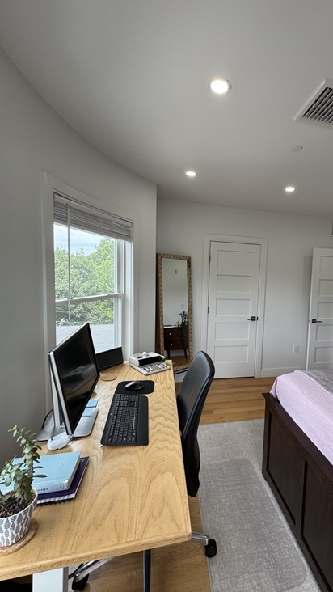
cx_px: 231
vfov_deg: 99.4
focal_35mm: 16
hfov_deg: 64.7
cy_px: 295
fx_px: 251
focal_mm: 2.22
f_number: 2.2
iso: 40
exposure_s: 1/134
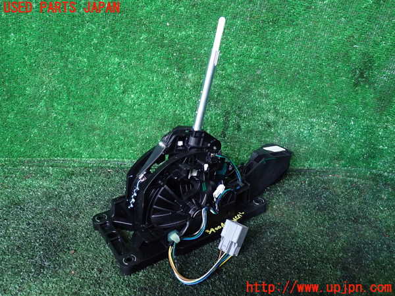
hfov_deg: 60.0
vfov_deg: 46.8
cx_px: 198
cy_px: 148
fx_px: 342
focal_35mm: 30
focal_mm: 5.4
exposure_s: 1/25
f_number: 2.3
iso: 800
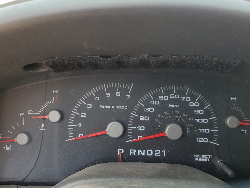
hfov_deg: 48.9
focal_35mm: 38
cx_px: 135
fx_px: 274
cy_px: 86
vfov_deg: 37.7
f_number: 1.5
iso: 50
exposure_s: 1/152
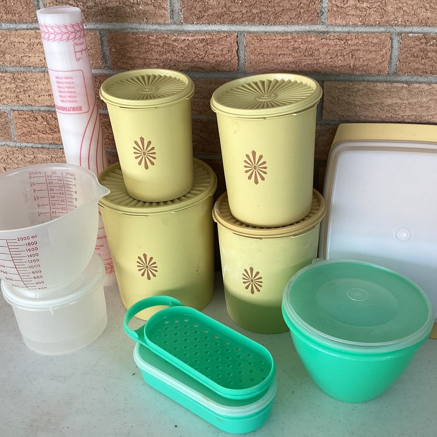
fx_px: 543
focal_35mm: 38
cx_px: 241
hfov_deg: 43.8
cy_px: 218
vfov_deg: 43.9
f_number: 2.4
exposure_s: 1/120
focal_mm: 3.3
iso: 40
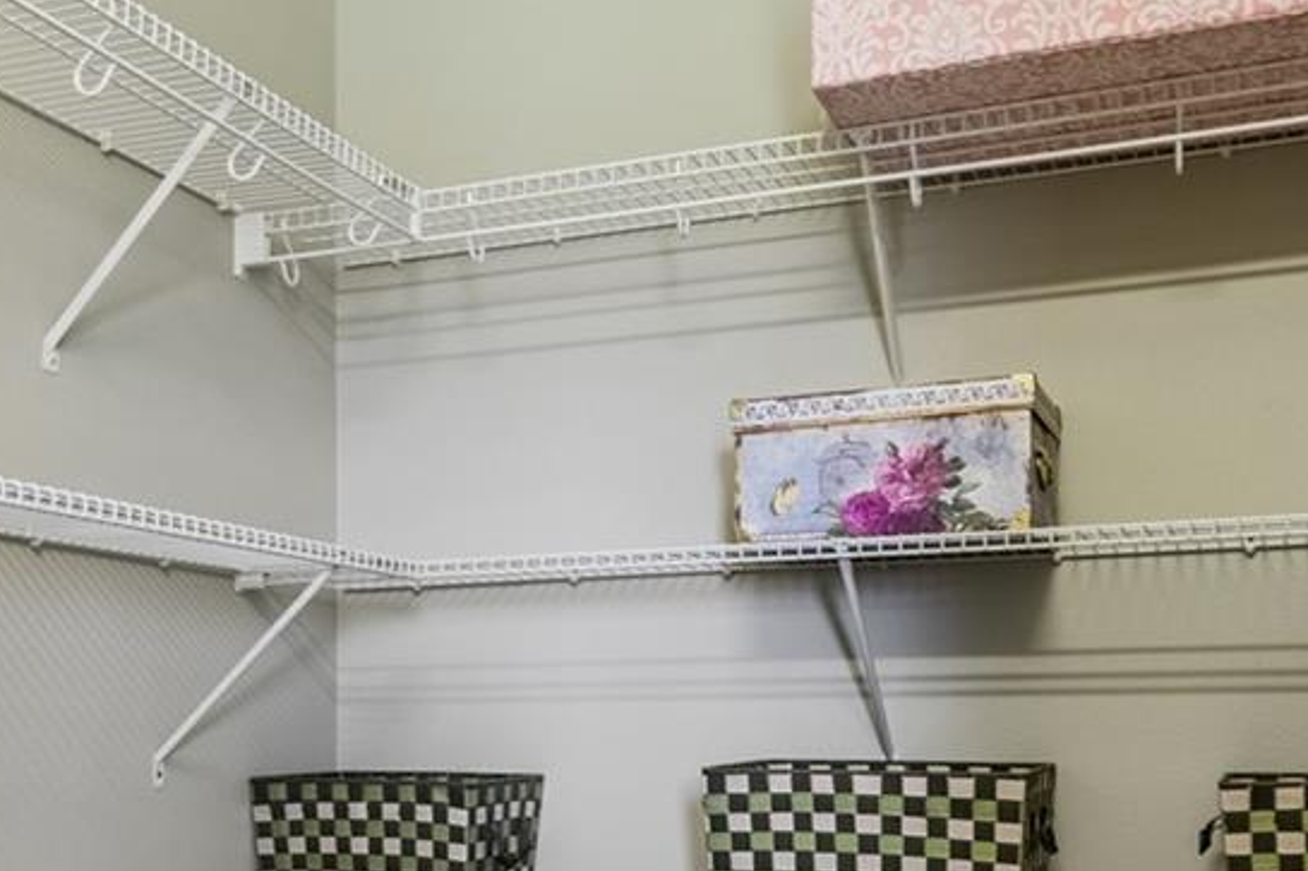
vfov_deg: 29.6
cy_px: 737
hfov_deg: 43.8
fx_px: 1598
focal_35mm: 44
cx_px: 427
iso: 100
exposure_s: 1/2.5
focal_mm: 10
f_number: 7.1
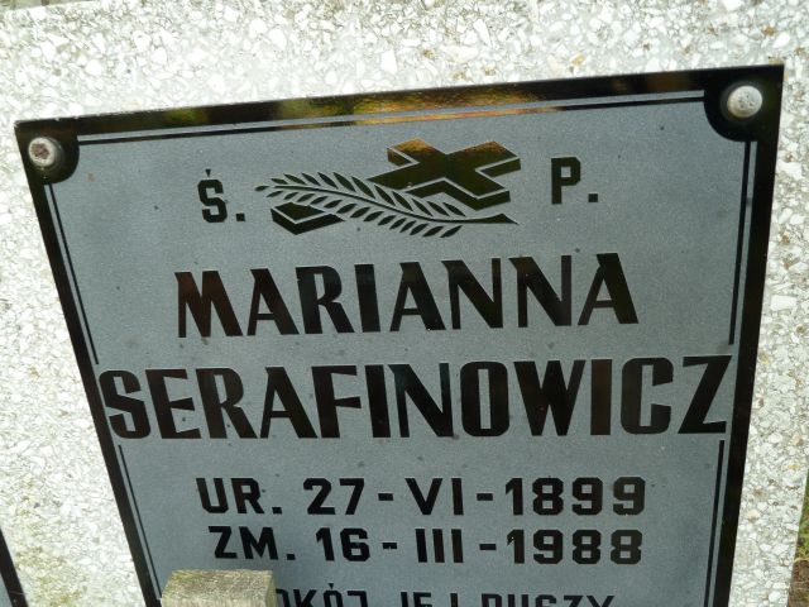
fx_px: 701
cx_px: 404
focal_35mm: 30
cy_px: 304
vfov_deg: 46.8
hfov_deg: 60.0
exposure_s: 1/30
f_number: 3.4
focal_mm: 5
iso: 80
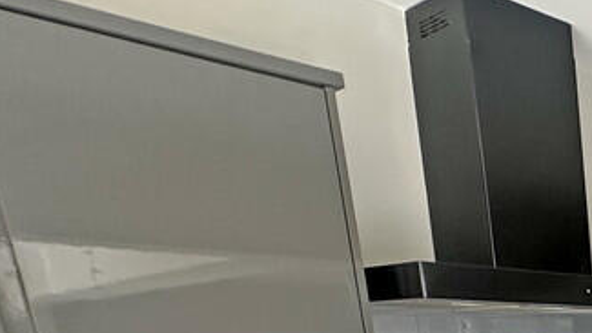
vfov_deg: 19.8
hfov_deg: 30.9
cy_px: 564
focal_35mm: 48
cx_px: 811
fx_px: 754
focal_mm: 2.22
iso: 125
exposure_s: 1/99
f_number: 2.2
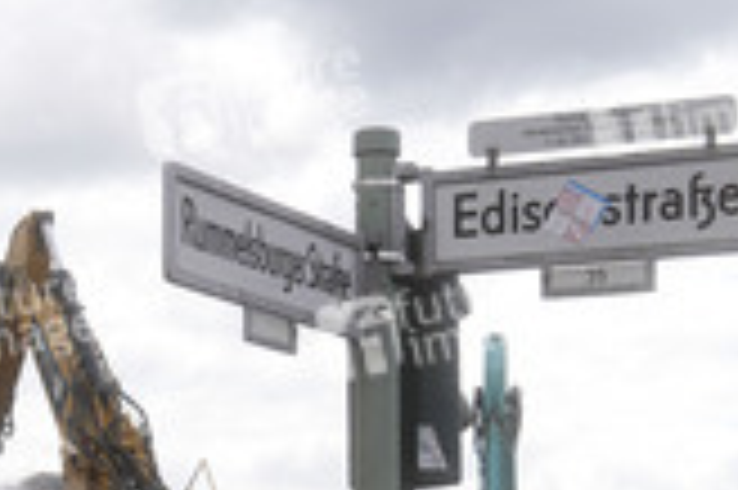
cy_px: 665
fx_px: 2539
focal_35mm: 124
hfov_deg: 15.9
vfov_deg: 10.7
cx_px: -137
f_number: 6.3
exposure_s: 1/320
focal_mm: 30
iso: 100
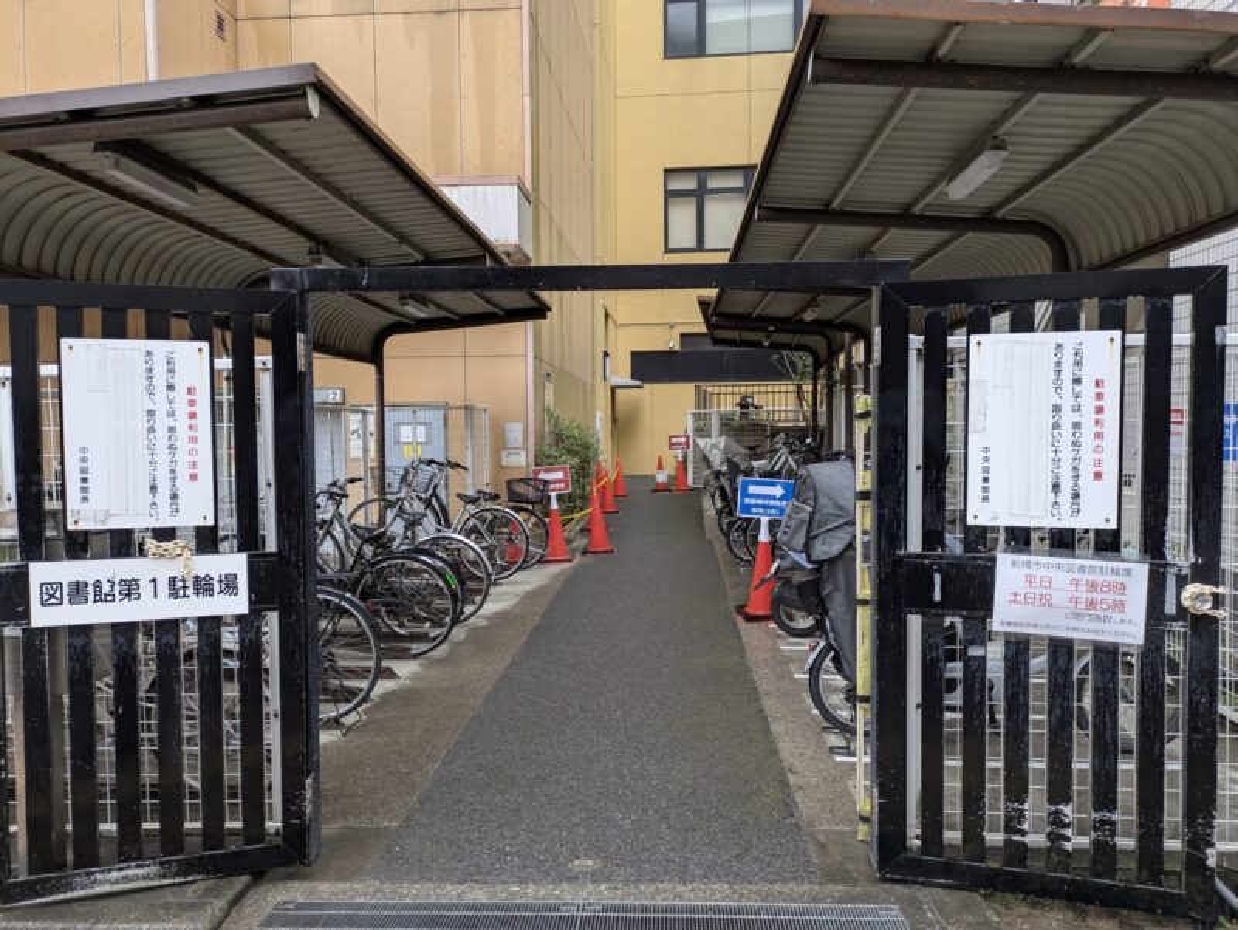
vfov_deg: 54.9
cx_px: 619
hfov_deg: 69.4
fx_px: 895
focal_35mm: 25
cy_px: 465
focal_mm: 5.43
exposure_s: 1/120
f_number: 1.89
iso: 66
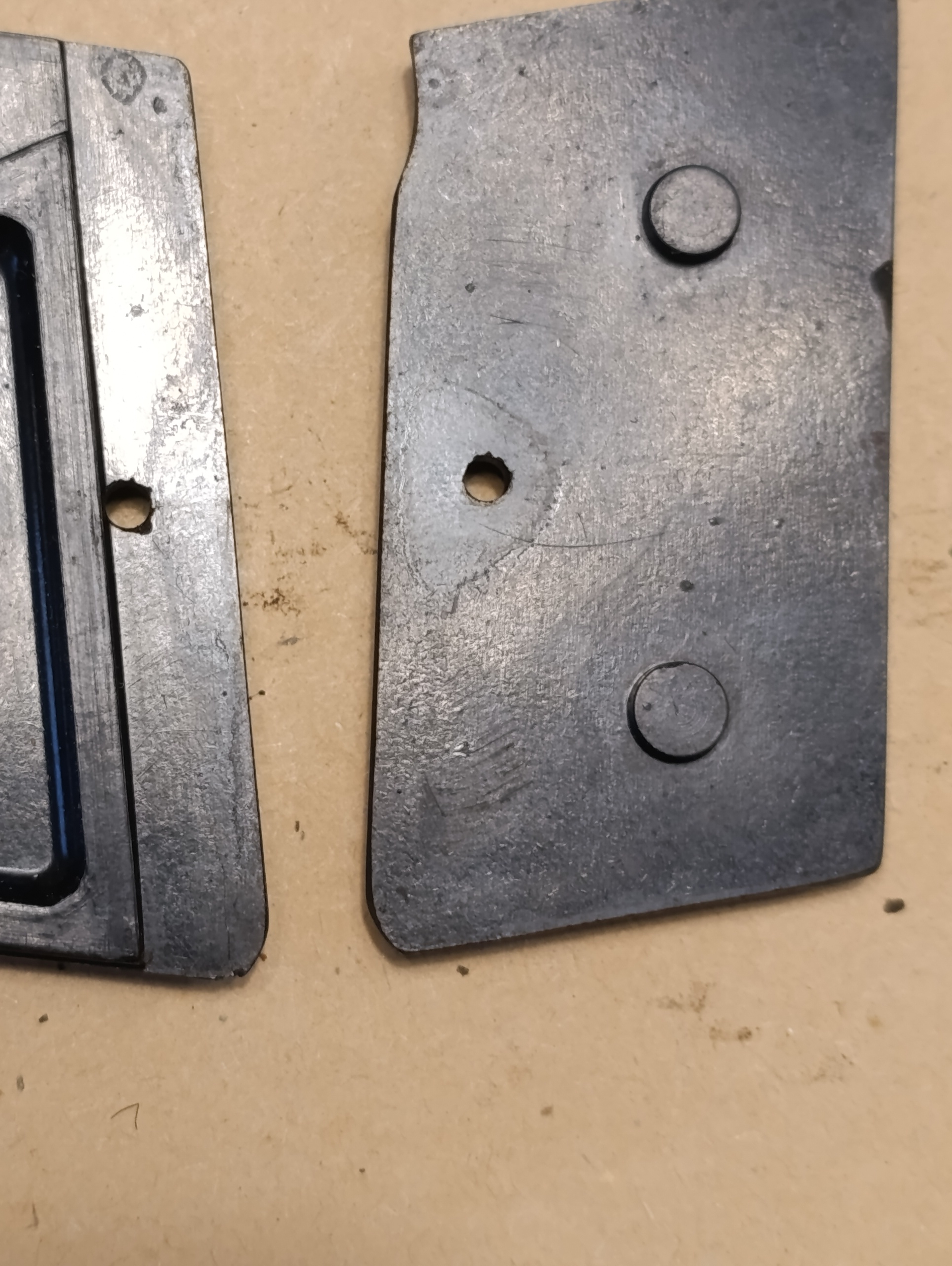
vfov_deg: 26.6
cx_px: 276
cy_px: 498
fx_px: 2671
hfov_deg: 20.1
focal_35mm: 73
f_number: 1.6
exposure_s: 1/50
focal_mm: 6.14
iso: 640
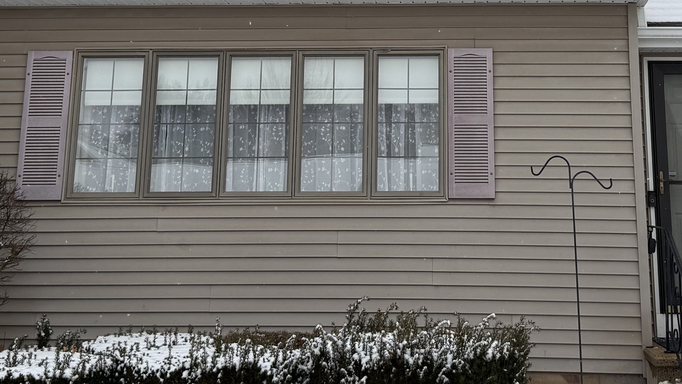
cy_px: -28
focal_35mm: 62
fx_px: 1121
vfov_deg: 18.7
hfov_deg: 33.7
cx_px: 415
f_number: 1.78
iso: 80
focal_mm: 6.76
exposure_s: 1/1230
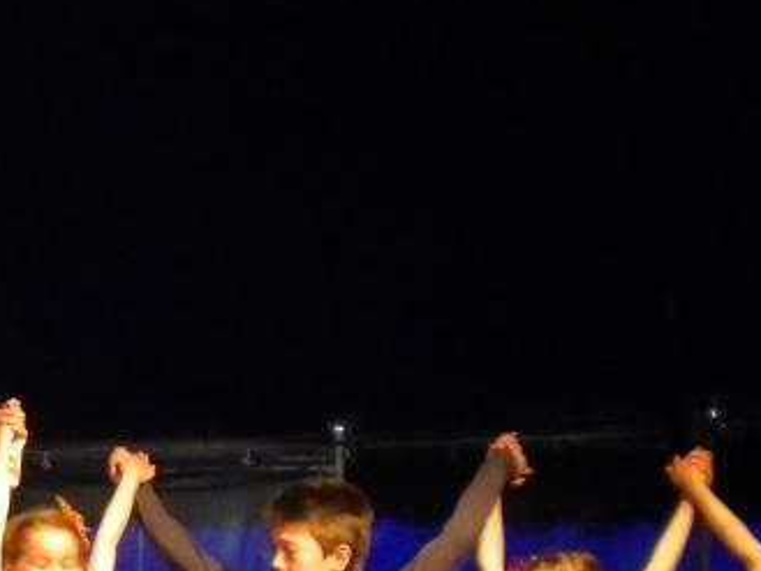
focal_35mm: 109
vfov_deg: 13.1
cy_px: 763
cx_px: -49
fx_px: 2397
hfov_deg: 17.5
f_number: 3.1
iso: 400
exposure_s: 1/75
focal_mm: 6.3
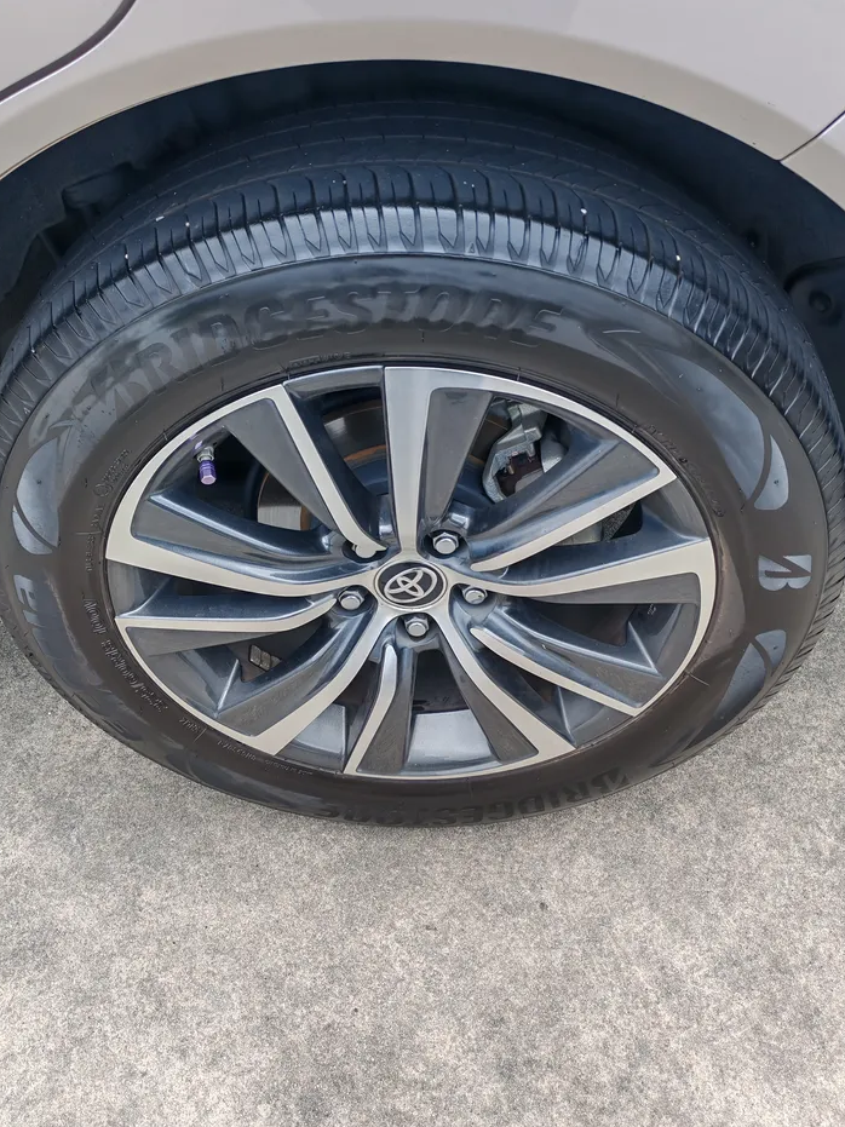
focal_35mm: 32
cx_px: 416
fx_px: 1042
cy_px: 524
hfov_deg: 44.2
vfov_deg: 56.8
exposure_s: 1/410
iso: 50
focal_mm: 5.52
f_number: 1.95
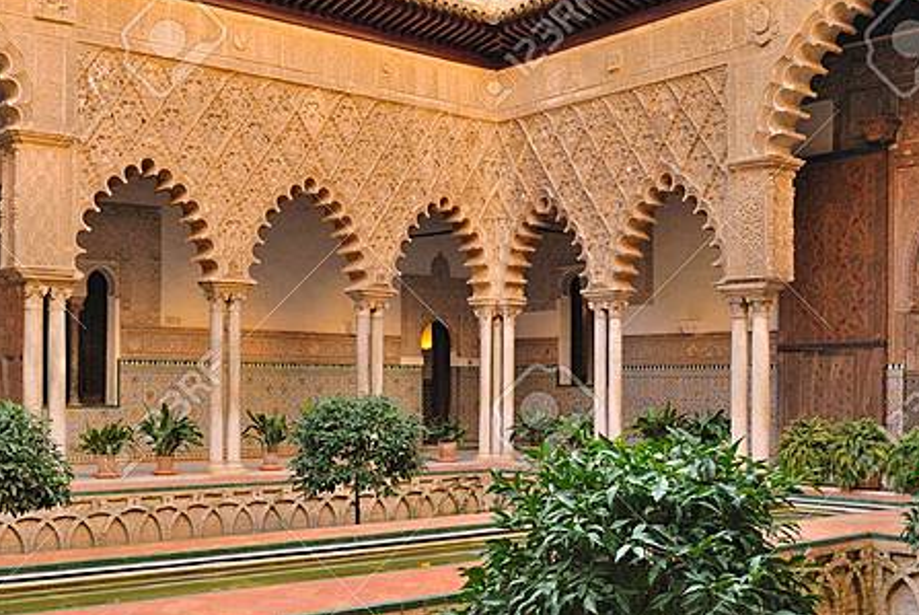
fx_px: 1099
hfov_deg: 45.1
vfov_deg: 31.1
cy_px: 376
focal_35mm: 43
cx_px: 352
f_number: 2.8
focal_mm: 20
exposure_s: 1/60
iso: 100
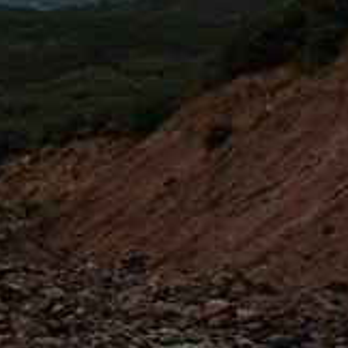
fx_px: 3003
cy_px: -20
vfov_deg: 6.6
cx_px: -610
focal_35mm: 264
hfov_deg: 6.2
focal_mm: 28
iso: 100
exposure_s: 1/500
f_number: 8
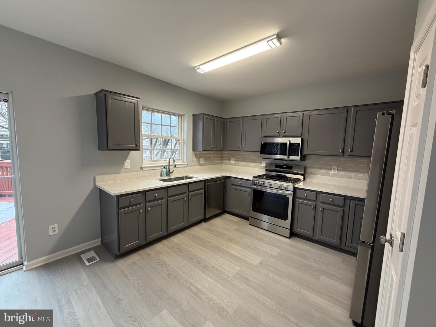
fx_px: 176
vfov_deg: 85.7
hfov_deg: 102.1
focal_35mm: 14
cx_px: 218
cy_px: 164
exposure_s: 1/60
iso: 200
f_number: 2.2
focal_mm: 2.22
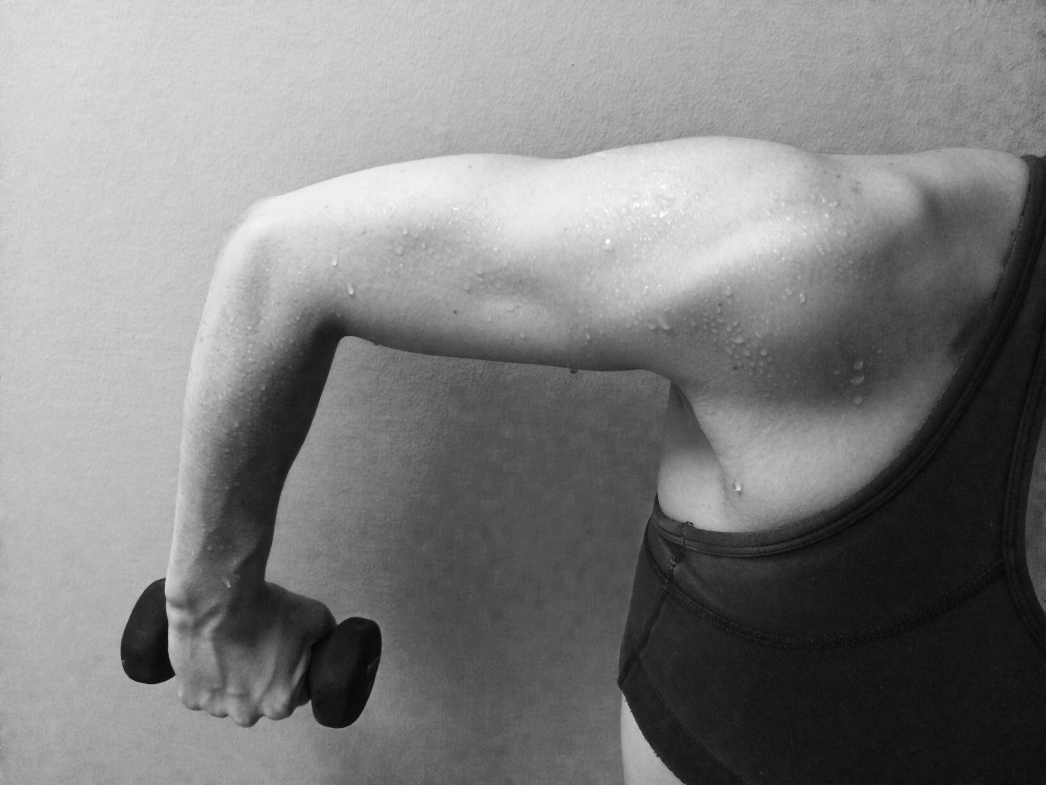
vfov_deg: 46.8
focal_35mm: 30
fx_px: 907
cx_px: 523
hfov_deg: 60.0
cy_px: 392
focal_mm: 4.12
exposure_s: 1/30
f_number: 2.2
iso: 250
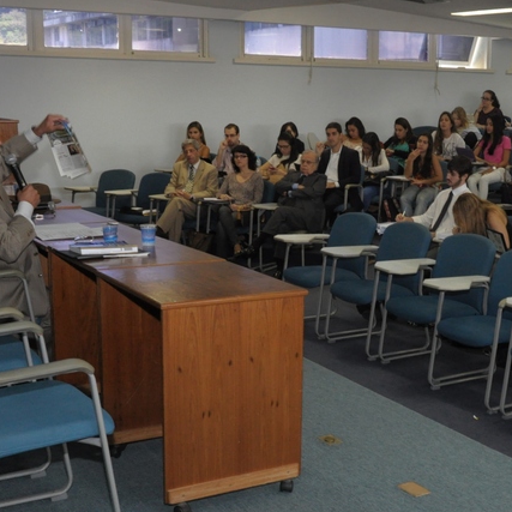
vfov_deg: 31.0
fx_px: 920
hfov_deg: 30.7
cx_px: 369
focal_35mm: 55
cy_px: 297
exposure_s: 1/50
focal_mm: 18
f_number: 7.1
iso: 1000
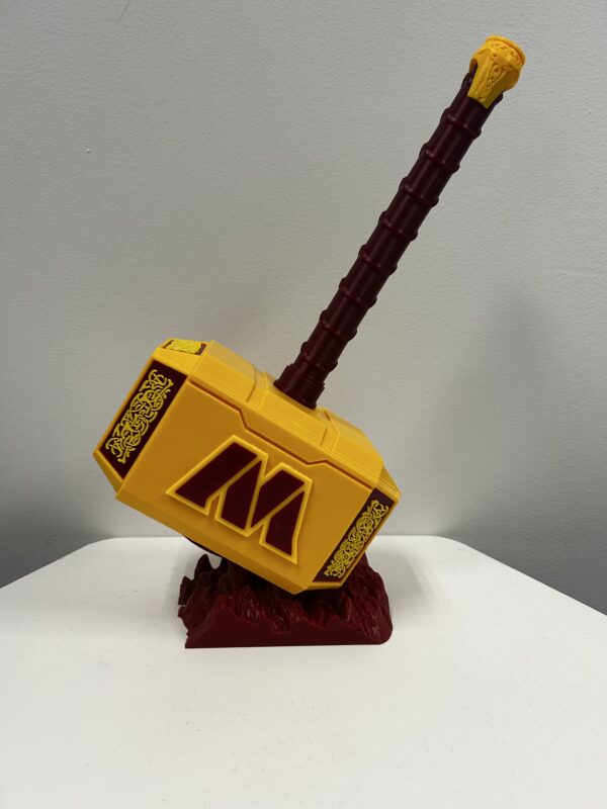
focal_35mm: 26
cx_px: 304
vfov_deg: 67.3
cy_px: 404
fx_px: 608
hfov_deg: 53.1
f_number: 1.5
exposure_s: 1/120
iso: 100
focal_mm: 5.7
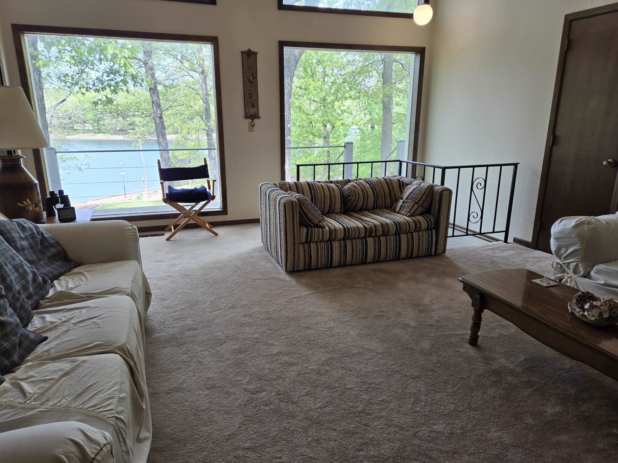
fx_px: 428
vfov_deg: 56.8
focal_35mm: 24
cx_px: 301
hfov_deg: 71.6
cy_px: 237
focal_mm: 5.4
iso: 32
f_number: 1.8
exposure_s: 1/120
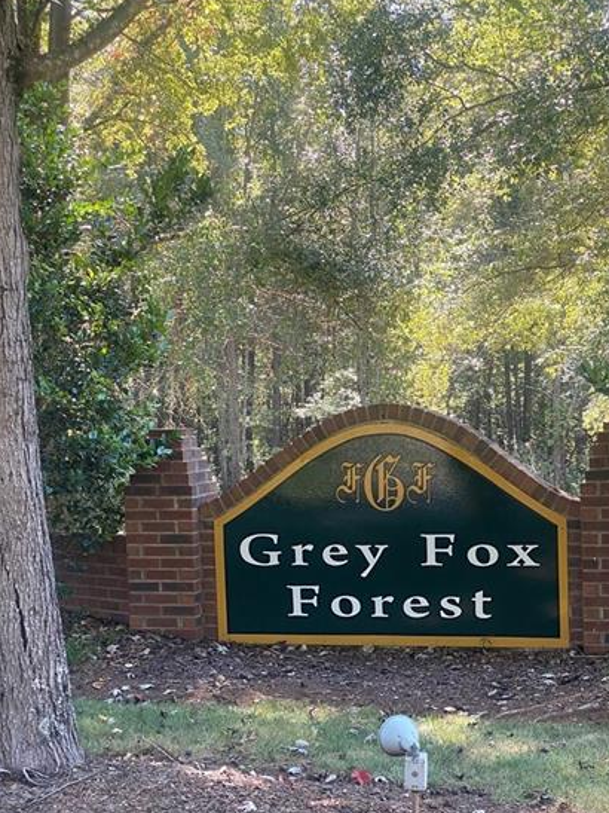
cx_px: 376
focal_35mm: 73
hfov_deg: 20.1
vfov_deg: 26.5
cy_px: 534
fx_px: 1713
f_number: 2
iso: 40
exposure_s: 1/122
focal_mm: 6
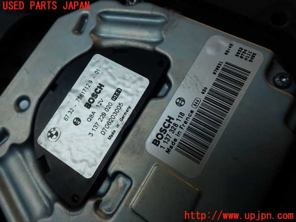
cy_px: 111
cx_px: 148
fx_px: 214
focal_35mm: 25
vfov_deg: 54.9
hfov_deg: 69.4
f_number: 2.8
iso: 100
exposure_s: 1/250
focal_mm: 4.5
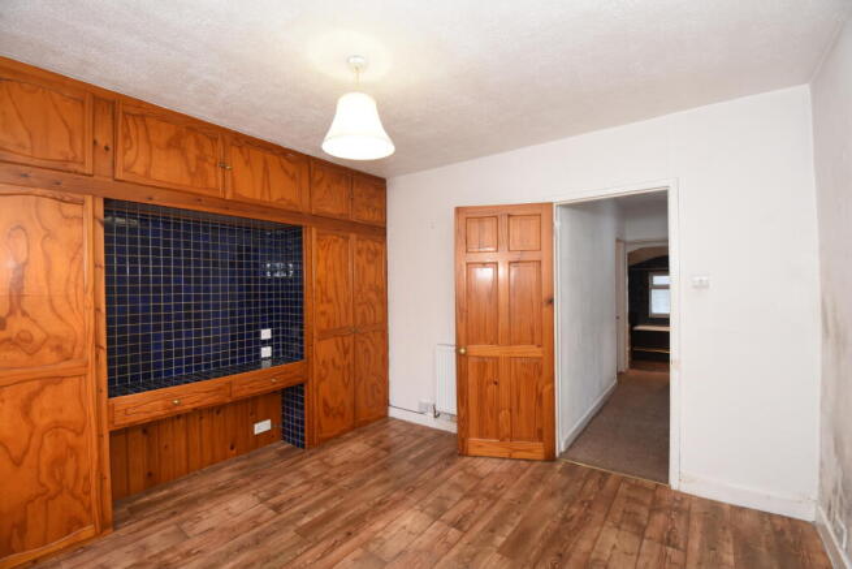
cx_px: 426
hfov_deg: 100.4
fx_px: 355
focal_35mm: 15
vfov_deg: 77.4
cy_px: 284
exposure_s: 1/5
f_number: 8
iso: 250
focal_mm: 10
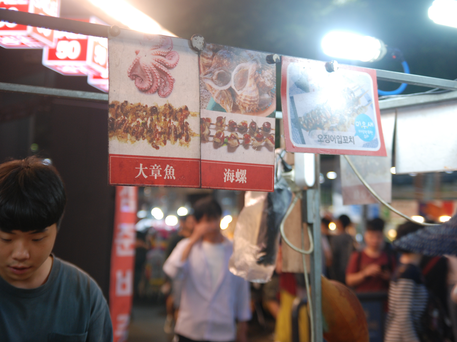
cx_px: 247
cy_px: 170
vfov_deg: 20.0
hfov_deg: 26.5
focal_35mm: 74
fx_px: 971
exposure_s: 1/60
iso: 250
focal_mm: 45
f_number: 2.8
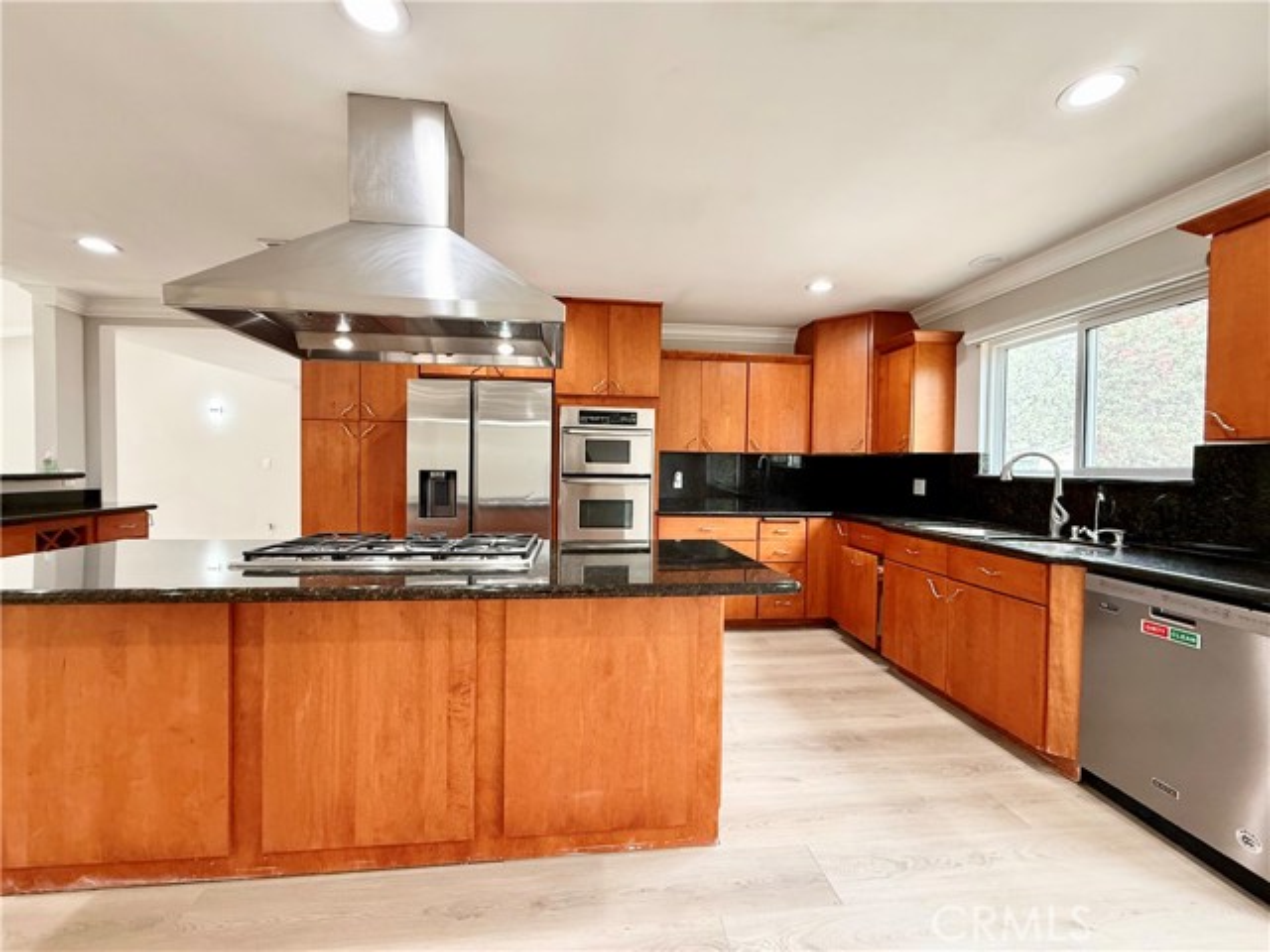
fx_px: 514
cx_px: 635
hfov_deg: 102.1
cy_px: 476
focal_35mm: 14
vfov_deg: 85.7
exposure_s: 1/60
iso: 250
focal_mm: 2.22
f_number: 2.2
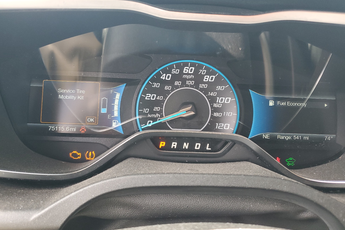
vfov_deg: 46.3
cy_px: 101
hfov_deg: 65.5
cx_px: 167
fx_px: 268
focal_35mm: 28
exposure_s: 1/120
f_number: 1.5
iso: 95
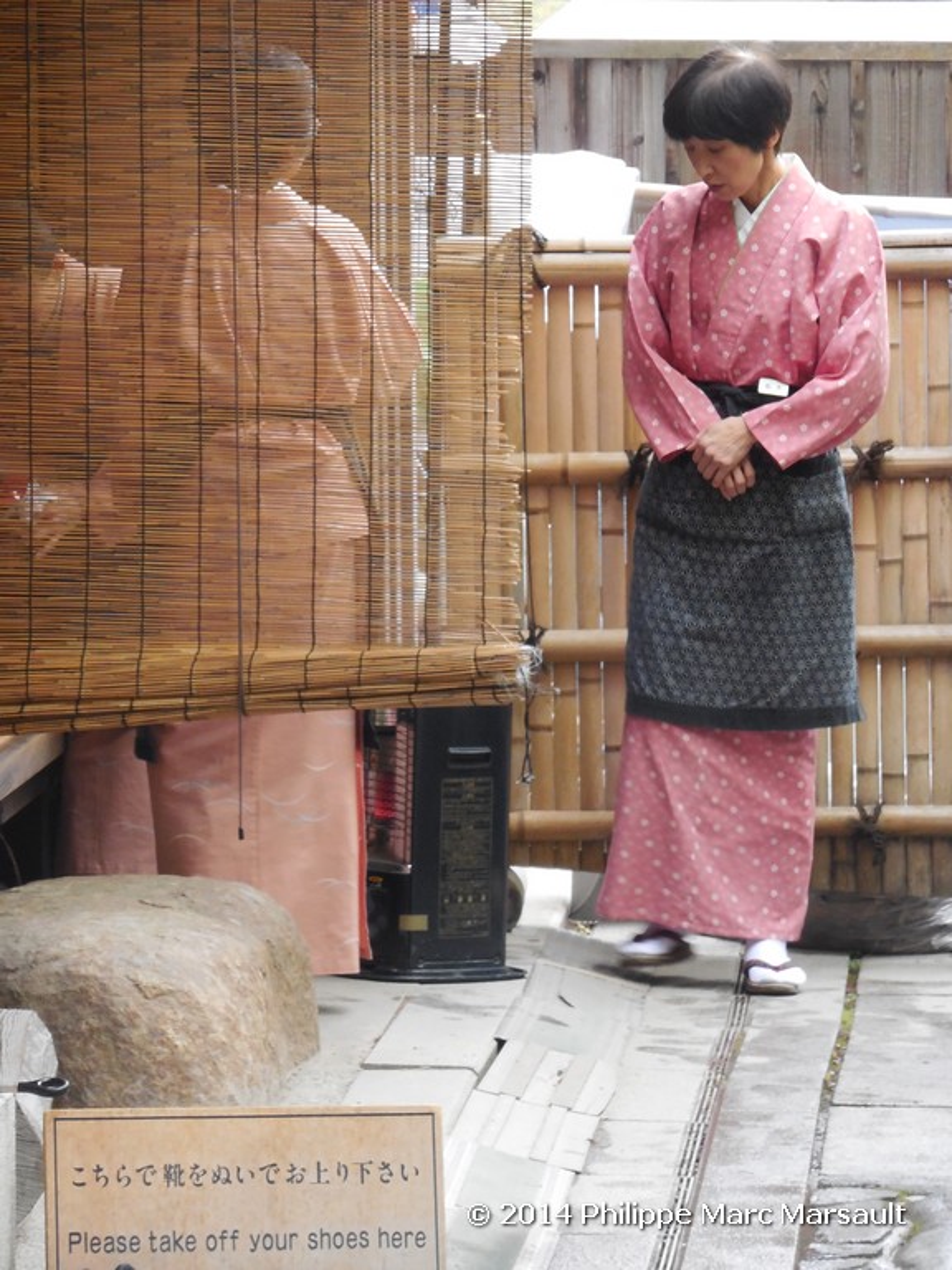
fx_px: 8177
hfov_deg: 6.7
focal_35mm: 223
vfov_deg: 8.9
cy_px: 635
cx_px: 476
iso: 400
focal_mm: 39.8
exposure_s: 1/30
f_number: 5.8
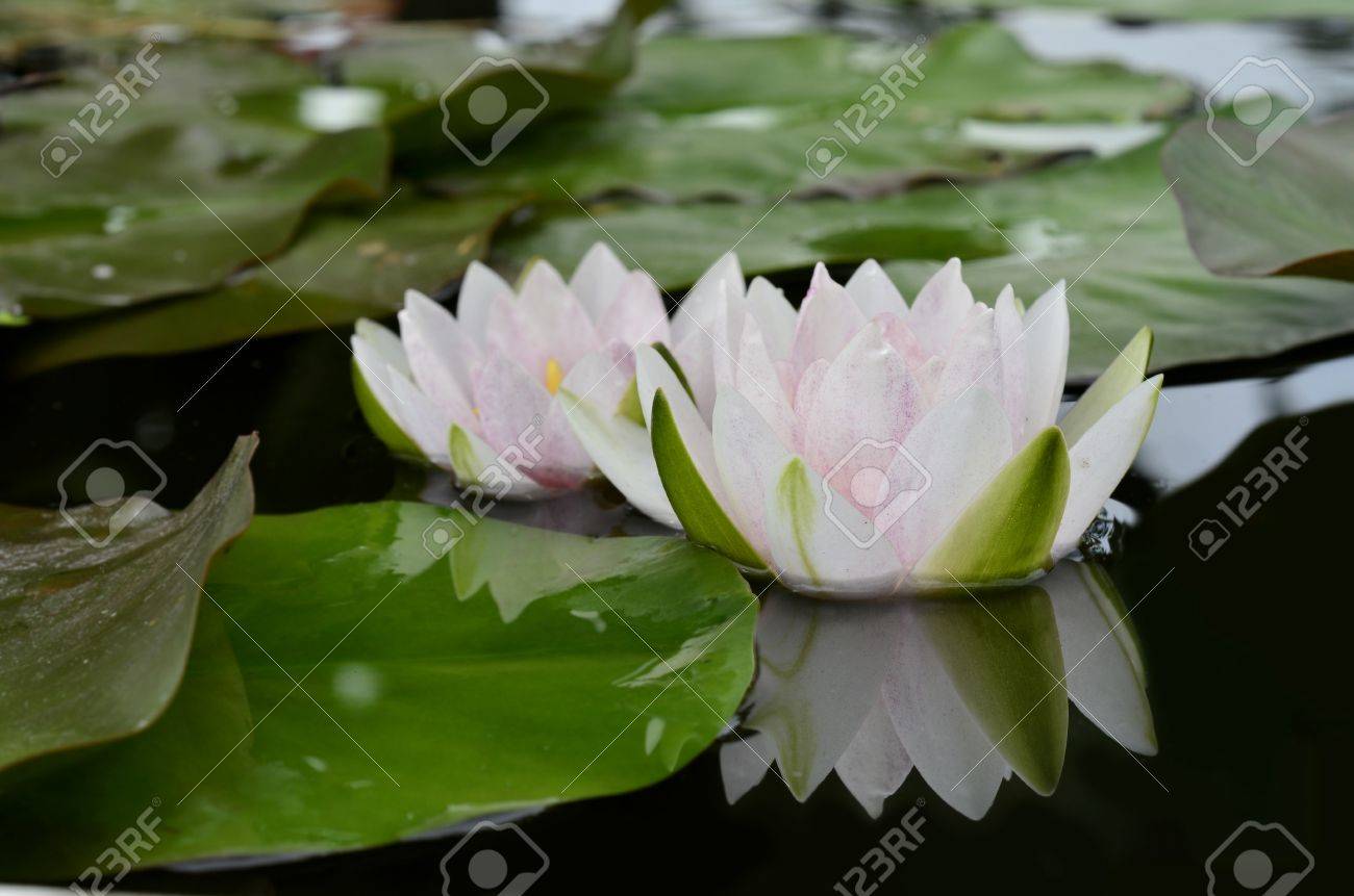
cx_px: 677
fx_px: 3378
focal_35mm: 90
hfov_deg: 22.7
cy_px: 448
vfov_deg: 15.1
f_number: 11
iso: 200
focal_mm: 60
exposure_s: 1/60
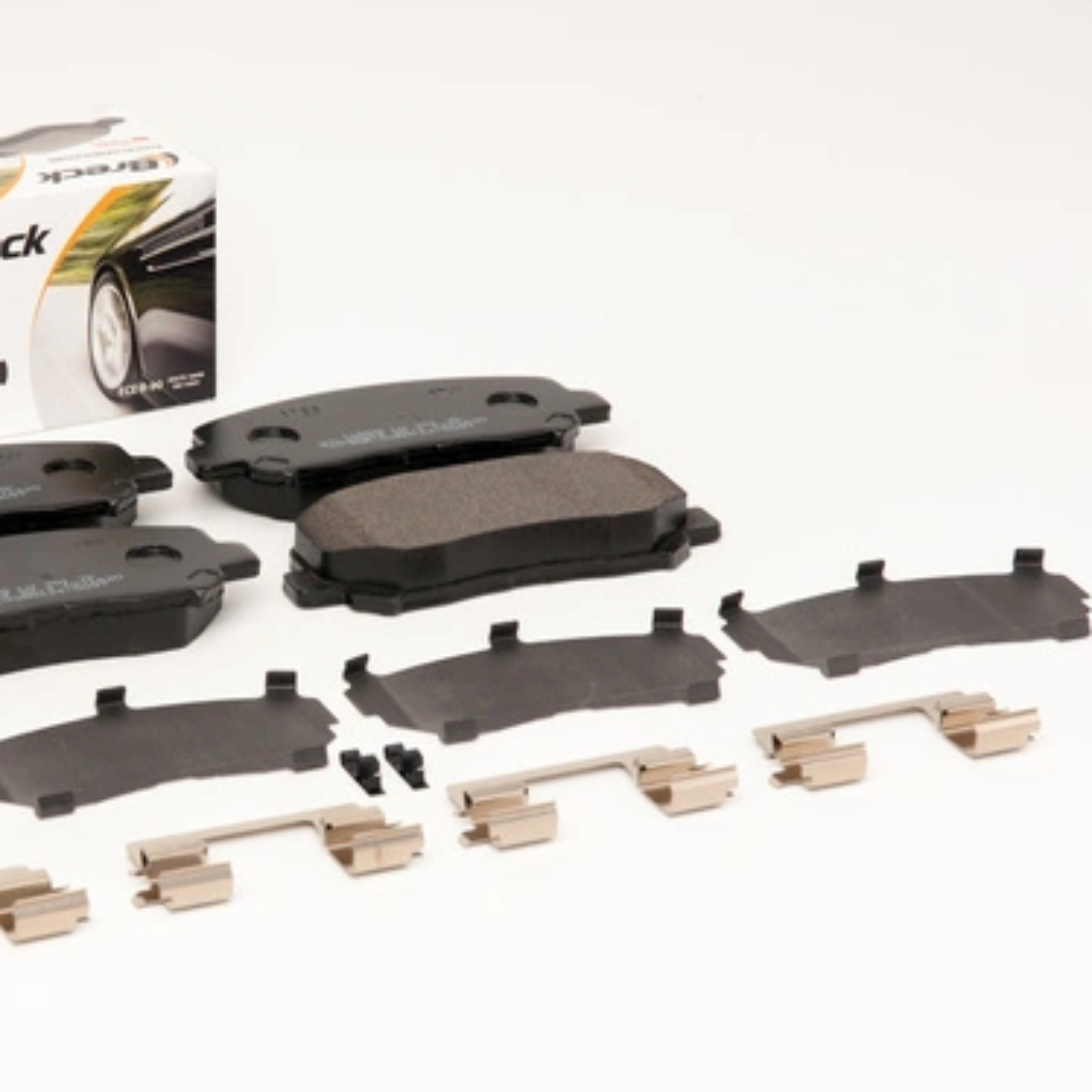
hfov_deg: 12.2
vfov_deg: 12.2
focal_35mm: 143
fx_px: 5104
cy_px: 540
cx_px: 289
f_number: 11
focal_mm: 70
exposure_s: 1/200
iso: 100
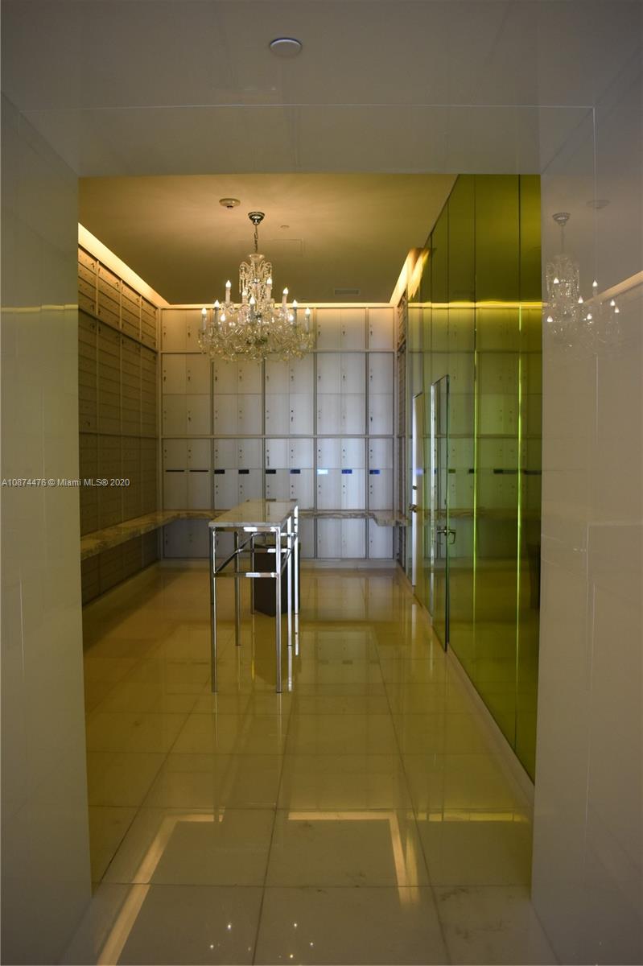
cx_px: 322
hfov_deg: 47.9
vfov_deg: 67.4
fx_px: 724
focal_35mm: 27
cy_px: 483
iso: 800
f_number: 3.5
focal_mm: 18
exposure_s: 1/200
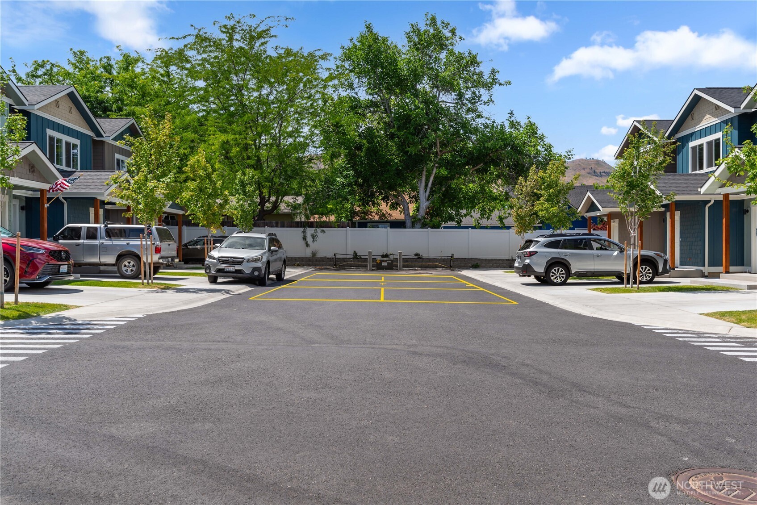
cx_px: 378
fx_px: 631
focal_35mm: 30
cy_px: 252
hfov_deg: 61.9
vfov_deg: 43.6
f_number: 8
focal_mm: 30
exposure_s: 1/320
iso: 100
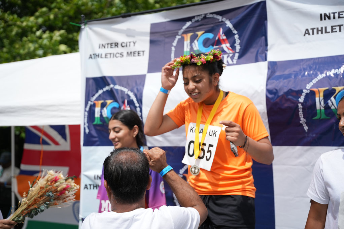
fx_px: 413
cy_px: 114
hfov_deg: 45.2
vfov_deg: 31.0
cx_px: 172
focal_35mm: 43
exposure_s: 1/4000
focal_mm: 43.2
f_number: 2.8
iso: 250
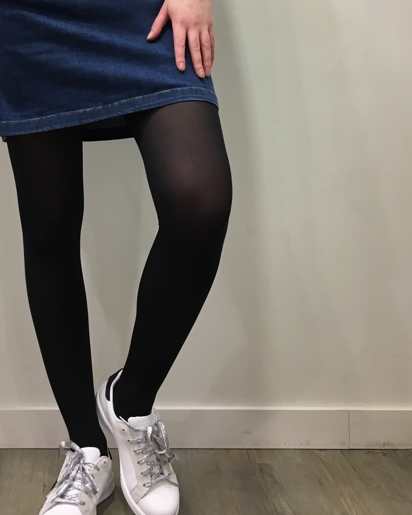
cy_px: 138
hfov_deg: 29.3
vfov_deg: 35.9
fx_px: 777
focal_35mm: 51
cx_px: 111
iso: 80
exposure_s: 1/33
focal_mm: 4.15
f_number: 2.2
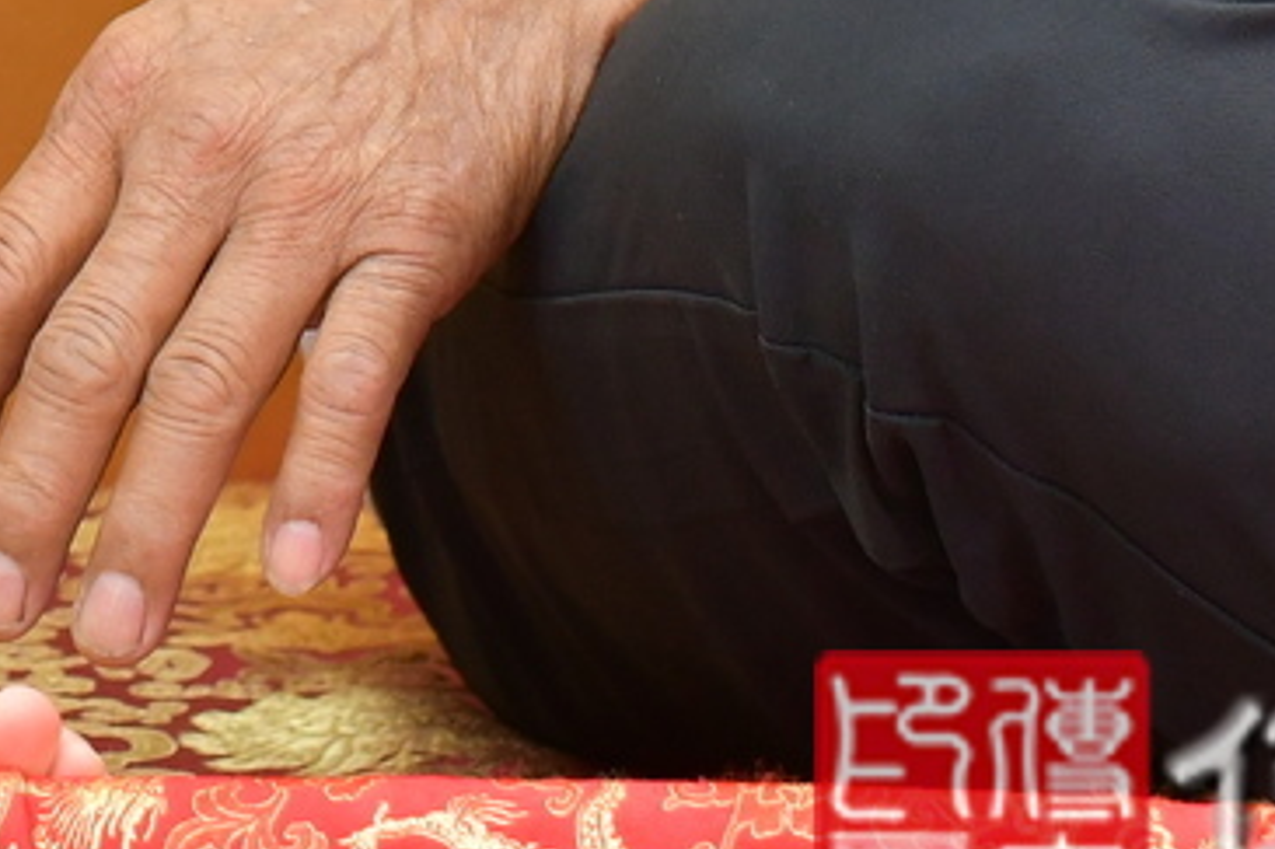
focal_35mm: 230
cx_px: -898
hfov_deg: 8.6
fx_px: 8142
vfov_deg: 5.6
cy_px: -1516
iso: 800
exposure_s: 1/200
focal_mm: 35
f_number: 4.5
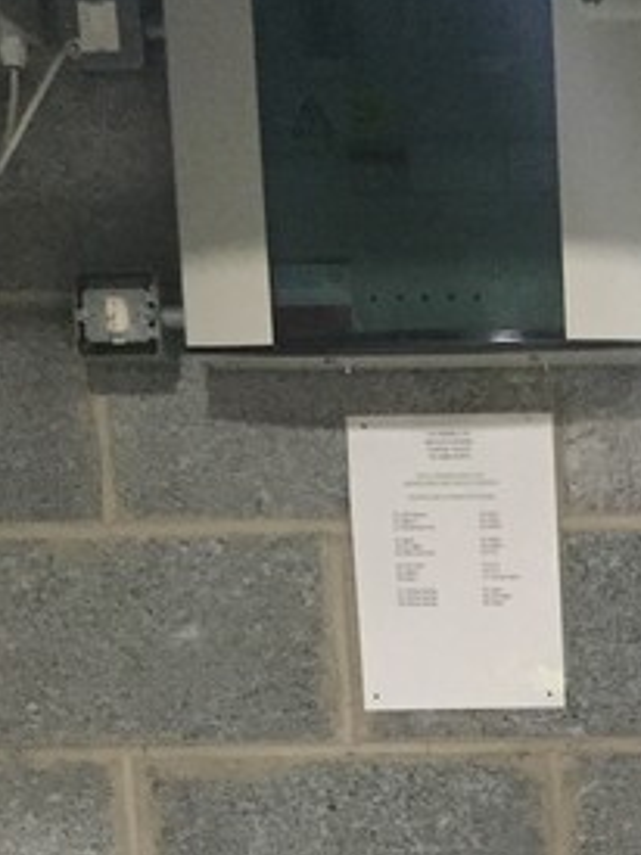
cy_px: 979
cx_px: 862
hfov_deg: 17.0
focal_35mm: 81
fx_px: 2001
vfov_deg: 22.5
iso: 250
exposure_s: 1/25
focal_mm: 4.15
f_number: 2.2
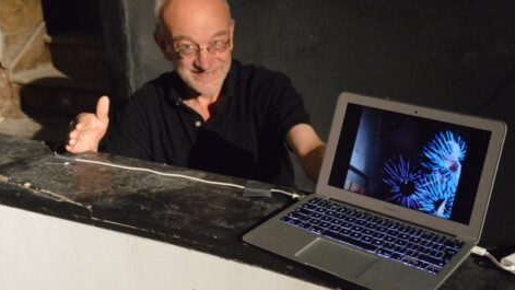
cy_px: 148
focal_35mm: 48
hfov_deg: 42.5
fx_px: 656
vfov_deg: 24.9
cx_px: 326
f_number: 4.5
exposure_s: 1/100
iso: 6400
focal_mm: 24
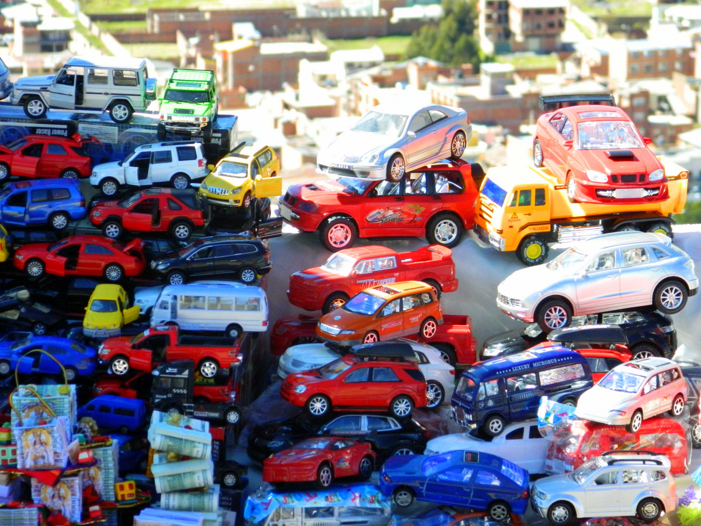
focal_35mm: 278
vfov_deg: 5.3
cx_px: 350
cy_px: 263
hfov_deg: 7.1
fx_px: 5630
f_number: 5.6
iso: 400
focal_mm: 50
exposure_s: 1/500
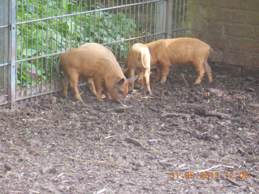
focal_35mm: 250
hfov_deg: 7.9
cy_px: 97
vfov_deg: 5.9
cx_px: 130
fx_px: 1871
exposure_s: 1/30
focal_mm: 45
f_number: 5.8
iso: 200
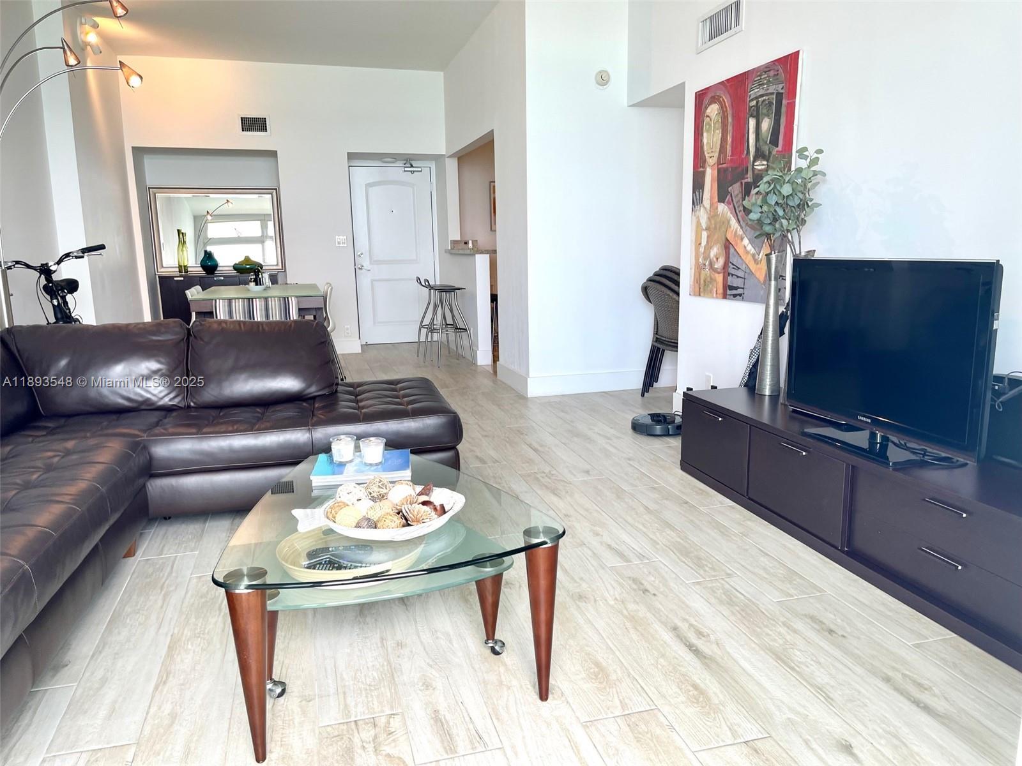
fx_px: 768
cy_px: 383
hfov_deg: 67.3
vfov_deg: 53.1
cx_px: 511
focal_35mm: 26
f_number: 1.6
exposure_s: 1/121
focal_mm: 5.1
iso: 50
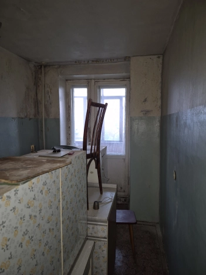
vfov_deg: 73.9
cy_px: 138
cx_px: 103
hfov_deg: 58.9
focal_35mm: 23
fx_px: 182
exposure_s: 1/10
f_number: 1.8
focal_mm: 5.4
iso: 250
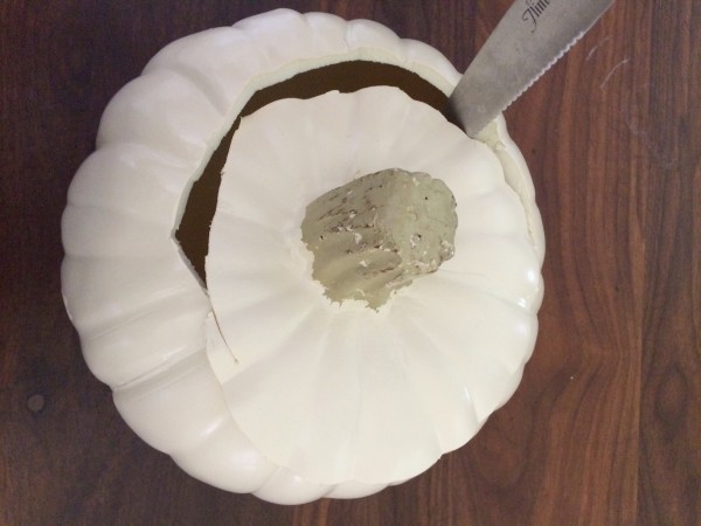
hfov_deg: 60.0
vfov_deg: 46.8
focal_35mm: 30
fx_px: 608
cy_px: 263
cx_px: 350
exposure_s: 1/15
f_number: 2.2
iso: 320
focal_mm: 4.12
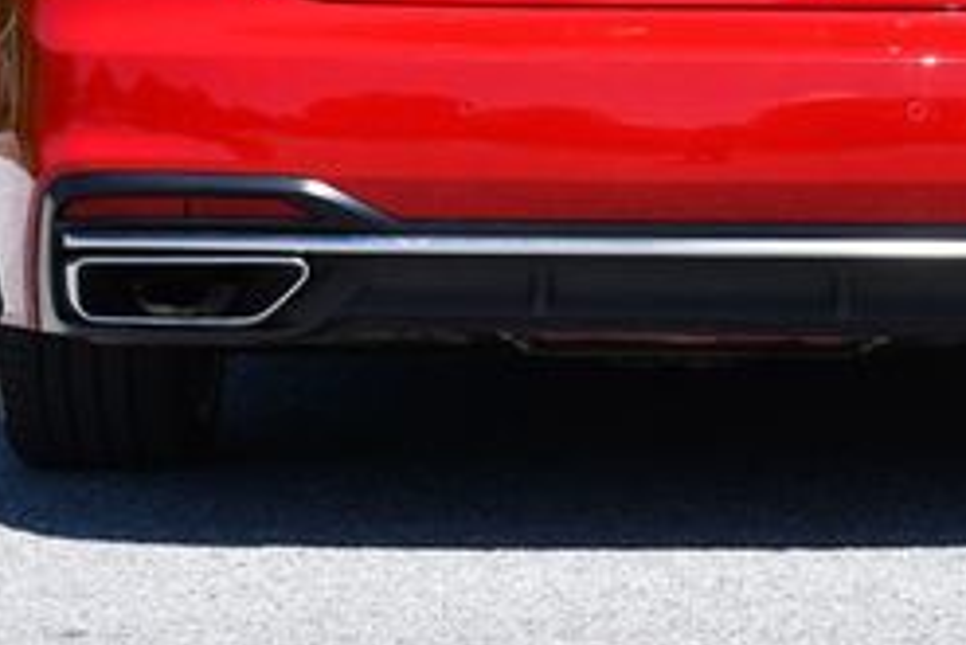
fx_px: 4457
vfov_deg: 8.2
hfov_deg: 12.4
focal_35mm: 166
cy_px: -98
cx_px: 653
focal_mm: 32
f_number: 8
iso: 110
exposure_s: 1/250
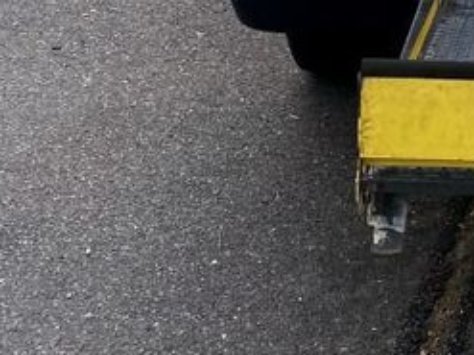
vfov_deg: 12.2
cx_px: 685
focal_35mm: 108
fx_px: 1478
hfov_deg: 16.7
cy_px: -340
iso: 32
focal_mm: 4.25
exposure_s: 1/1565
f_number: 1.8
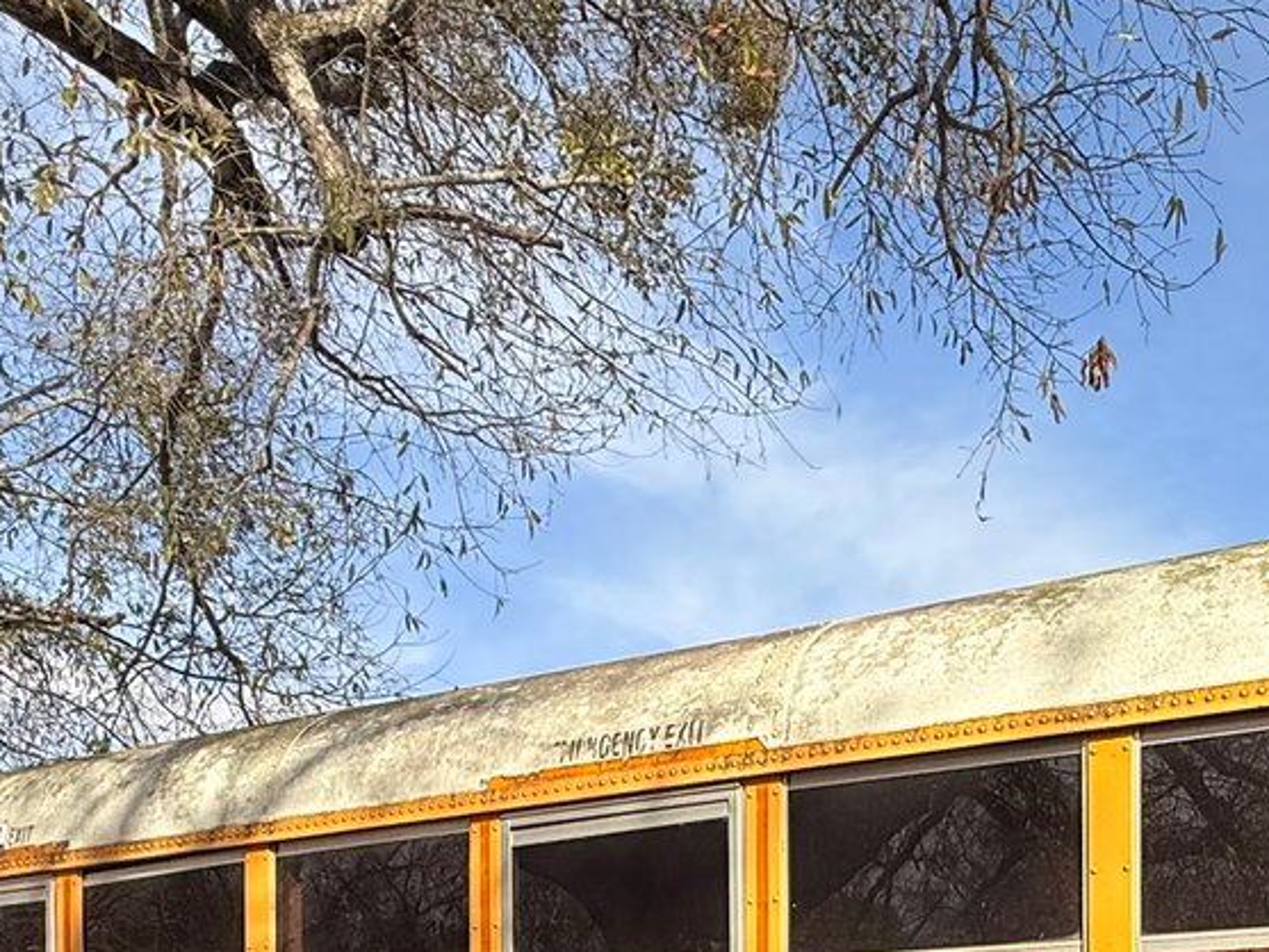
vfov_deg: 31.7
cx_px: 944
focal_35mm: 38
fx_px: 1393
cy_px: 1135
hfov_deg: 47.2
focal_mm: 2.22
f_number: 2.2
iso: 50
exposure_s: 1/1167
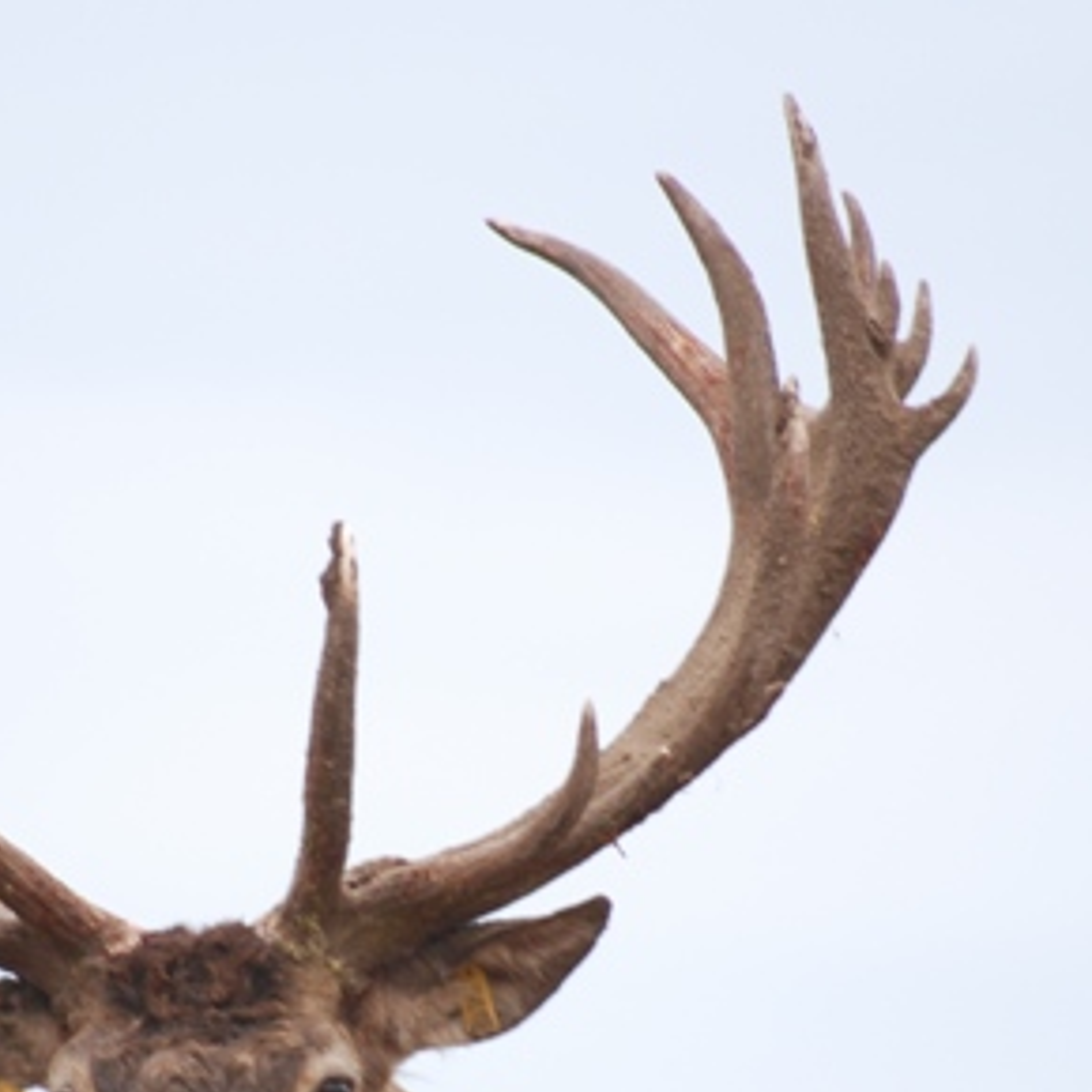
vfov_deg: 1.7
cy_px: 923
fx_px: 36440
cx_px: 422
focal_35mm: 1021
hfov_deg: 1.7
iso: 200
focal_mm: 300
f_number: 5.6
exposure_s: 1/250
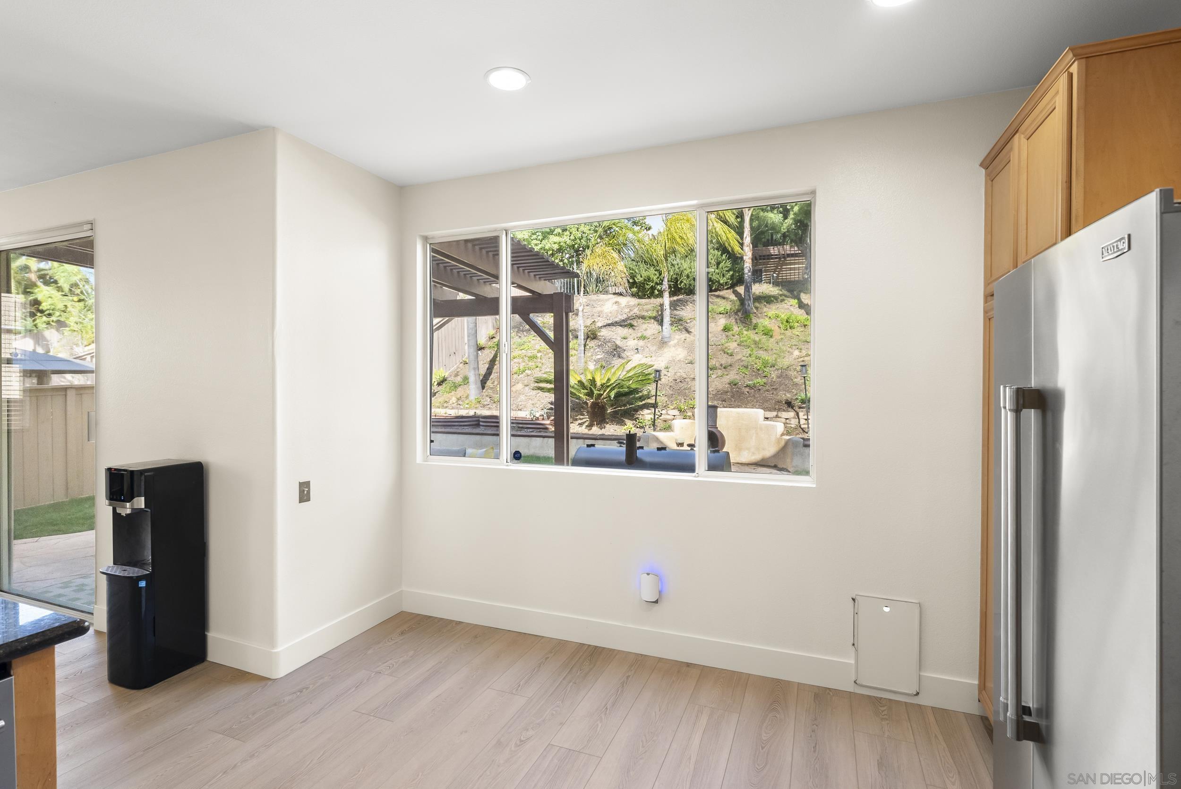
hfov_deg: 93.2
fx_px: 558
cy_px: 394
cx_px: 590
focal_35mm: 17
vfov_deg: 70.5
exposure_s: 1/15
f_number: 8
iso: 500
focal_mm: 17
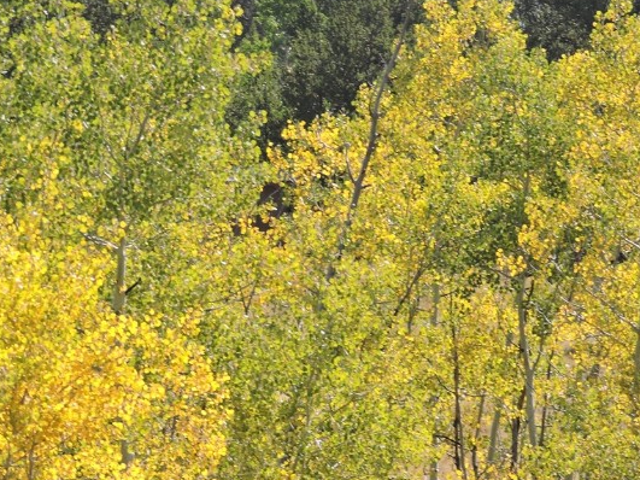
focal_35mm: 357
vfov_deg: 4.2
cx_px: 380
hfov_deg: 5.6
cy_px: 194
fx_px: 6599
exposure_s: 1/320
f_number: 4.6
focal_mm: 33
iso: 100
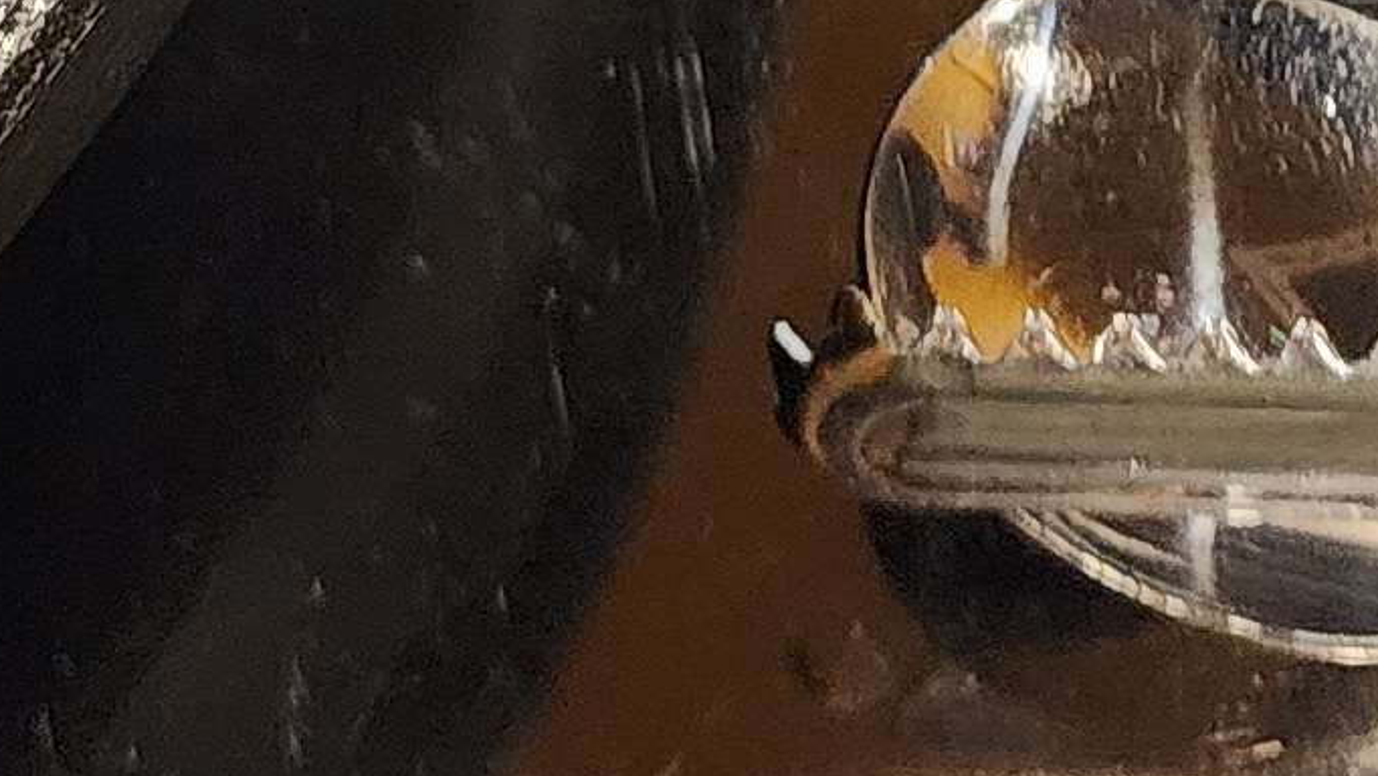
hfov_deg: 14.6
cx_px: 713
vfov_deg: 7.1
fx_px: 5373
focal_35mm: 147
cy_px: -1762
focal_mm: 6.4
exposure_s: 1/120
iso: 800
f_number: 1.8
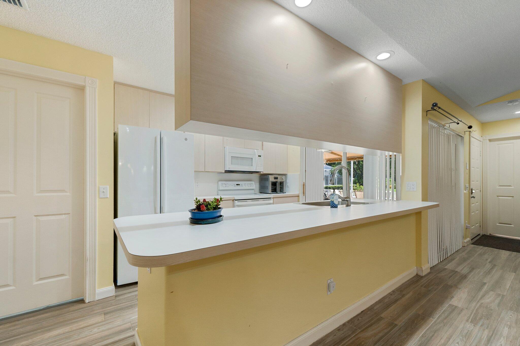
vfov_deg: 77.3
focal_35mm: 15
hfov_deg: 100.4
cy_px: 173
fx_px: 217
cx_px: 260
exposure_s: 1/8
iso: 320
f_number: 8
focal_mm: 10
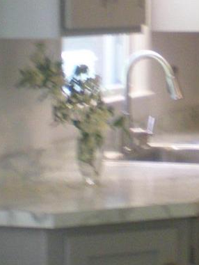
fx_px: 1172
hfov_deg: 9.5
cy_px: 88
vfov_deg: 12.9
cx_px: 274
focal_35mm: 153
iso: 200
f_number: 3.1
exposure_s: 1/31.4
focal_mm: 6.3
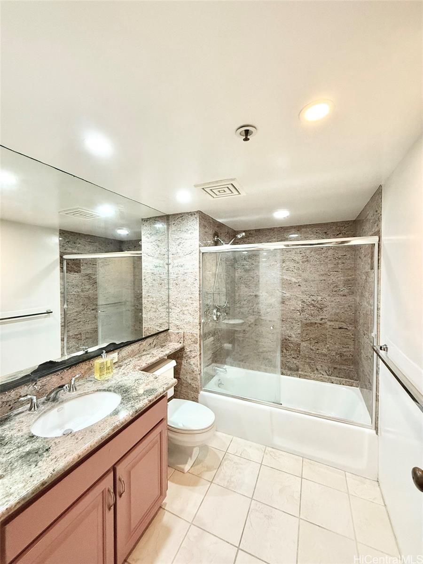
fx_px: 228
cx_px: 212
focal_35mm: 14
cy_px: 282
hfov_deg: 85.7
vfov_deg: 102.1
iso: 320
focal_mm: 2.22
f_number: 2.2
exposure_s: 1/60
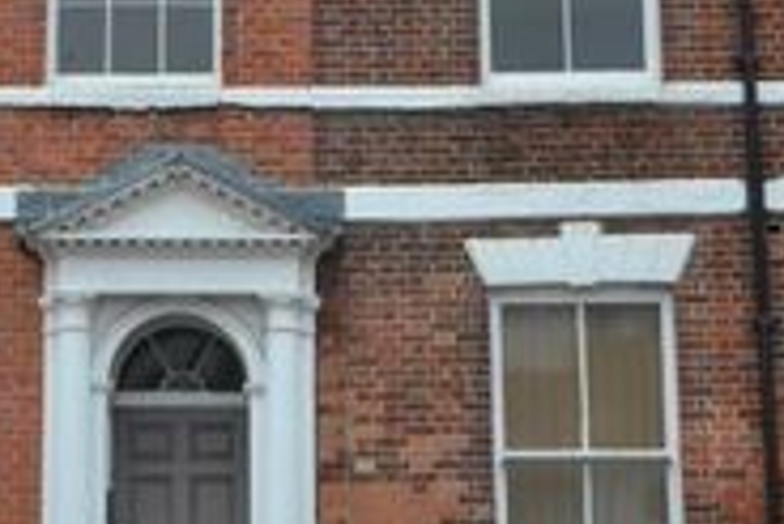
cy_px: 66
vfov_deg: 12.0
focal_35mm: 114
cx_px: 277
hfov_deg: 17.9
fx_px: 2485
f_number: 5.6
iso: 110
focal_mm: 20
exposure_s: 1/125
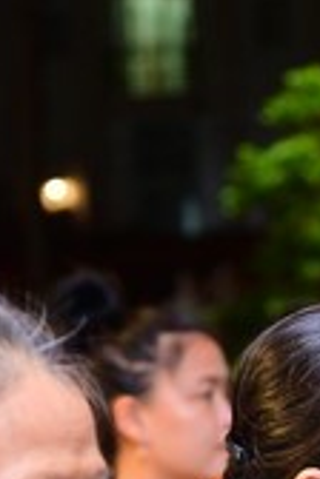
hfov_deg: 5.4
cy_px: 738
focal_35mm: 256
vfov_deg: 7.9
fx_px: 3413
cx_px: 310
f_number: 4.5
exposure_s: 1/80
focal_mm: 66
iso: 1600
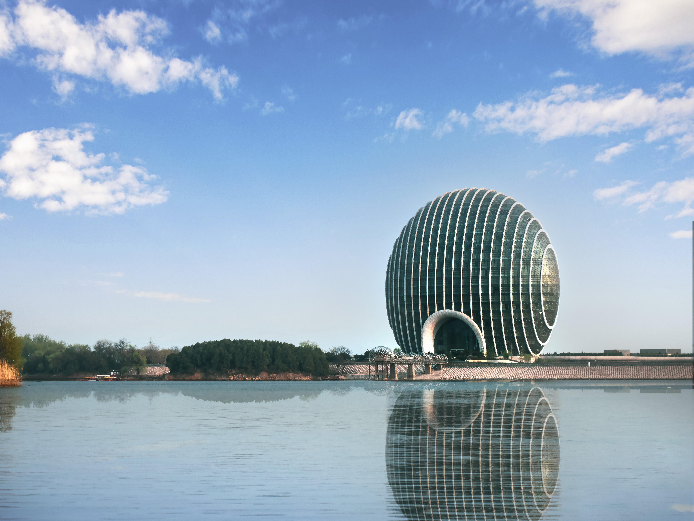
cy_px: 260
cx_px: 347
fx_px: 2406
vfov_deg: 12.3
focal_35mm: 120
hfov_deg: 16.4
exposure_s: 1/800
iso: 200
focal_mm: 60
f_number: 4.5
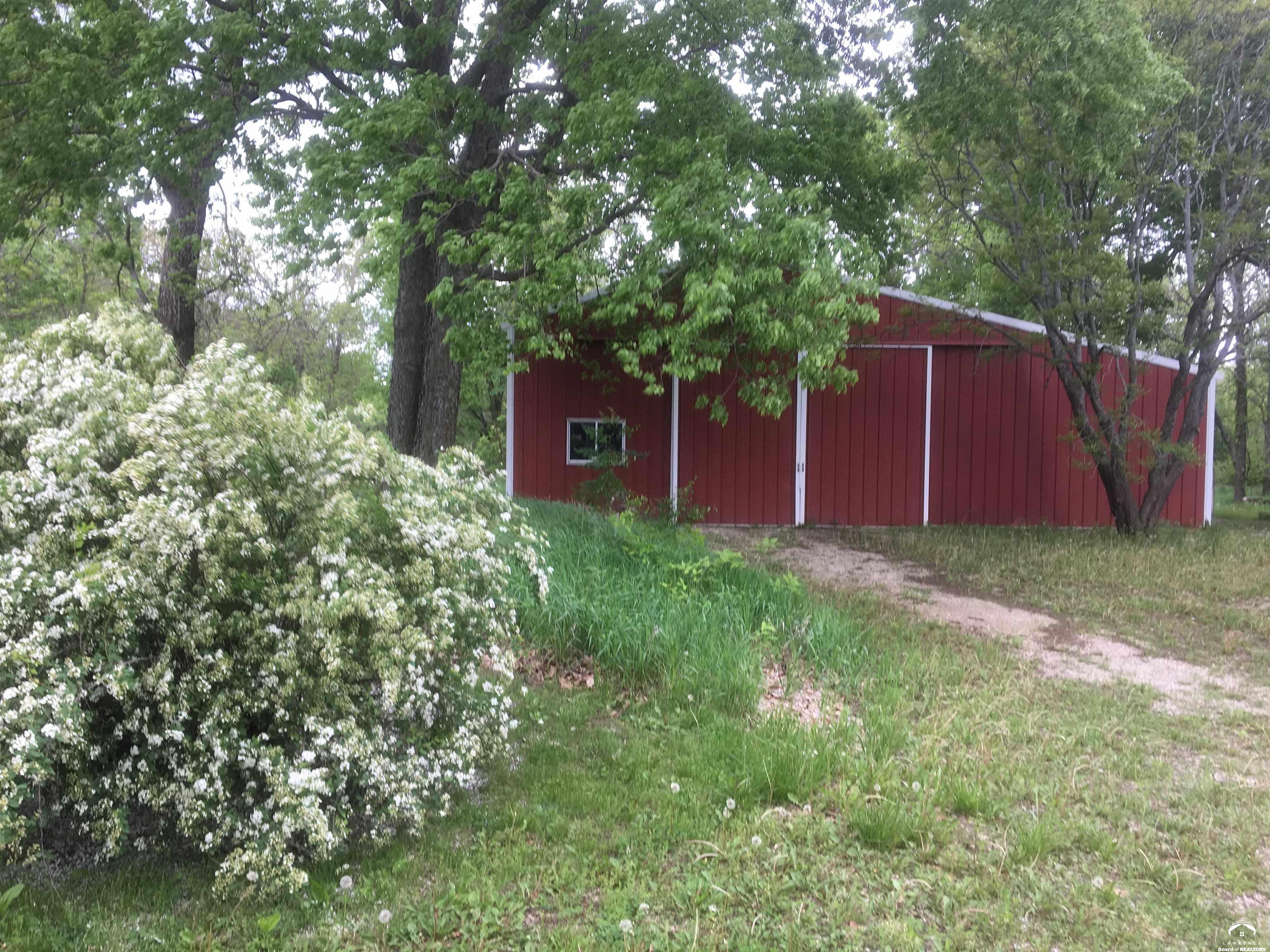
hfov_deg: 61.7
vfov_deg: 48.2
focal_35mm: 29
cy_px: 476
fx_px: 1064
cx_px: 635
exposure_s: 1/120
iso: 25
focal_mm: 4.15
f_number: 2.2
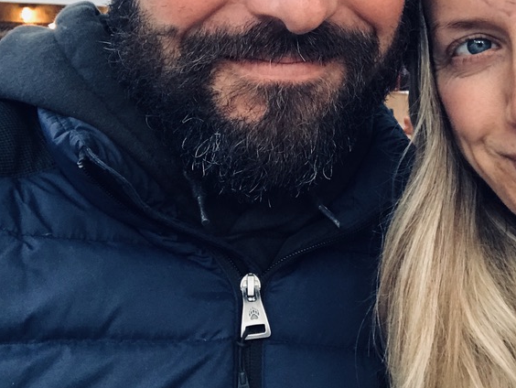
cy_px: 116
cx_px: 332
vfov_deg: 25.1
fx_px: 865
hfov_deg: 33.0
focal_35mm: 58
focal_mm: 2.87
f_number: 2.2
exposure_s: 1/30
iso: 64
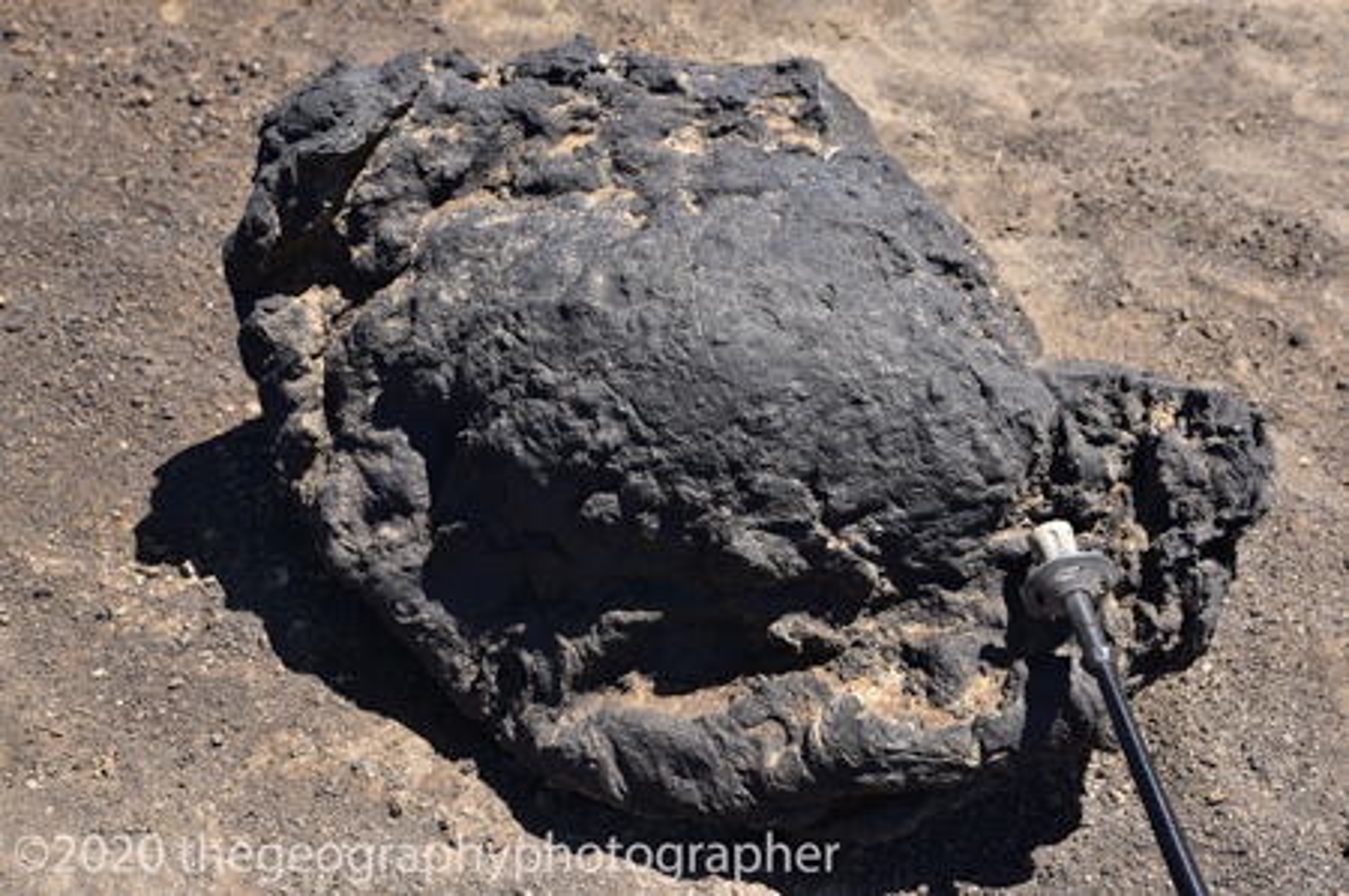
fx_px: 2470
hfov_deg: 30.5
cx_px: 674
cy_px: 448
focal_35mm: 66
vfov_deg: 20.6
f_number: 9
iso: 100
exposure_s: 1/100
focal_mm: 66
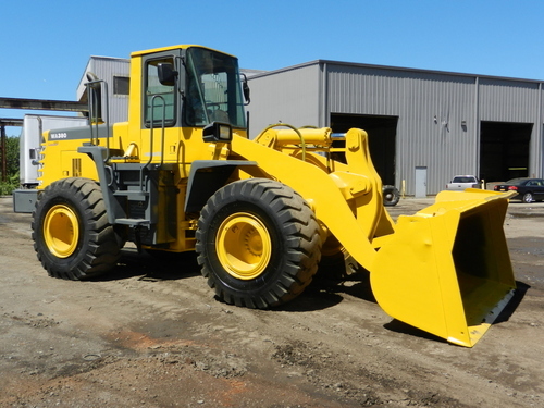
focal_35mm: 33
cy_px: 204
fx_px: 519
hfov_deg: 55.4
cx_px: 272
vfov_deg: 42.9
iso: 160
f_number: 3.8
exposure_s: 1/1600
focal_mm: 5.9
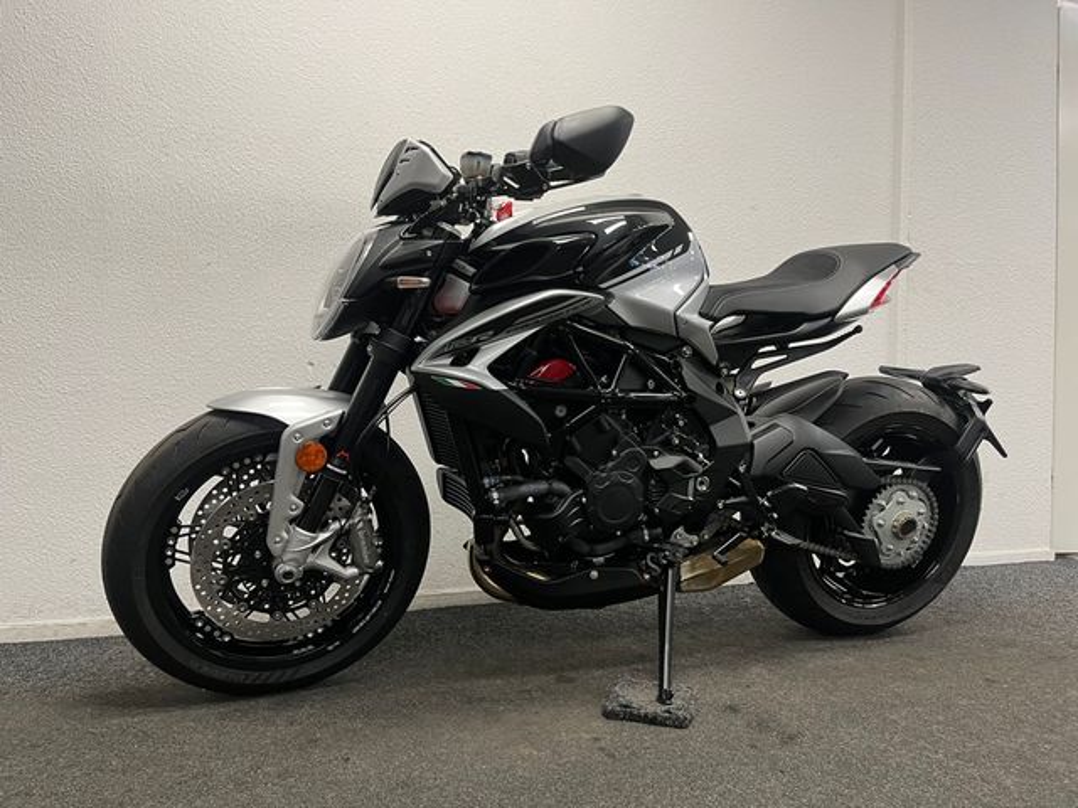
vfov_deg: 53.1
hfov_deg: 67.3
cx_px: 539
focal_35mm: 26
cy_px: 404
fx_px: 810
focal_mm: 5.1
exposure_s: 1/50
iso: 100
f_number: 1.6
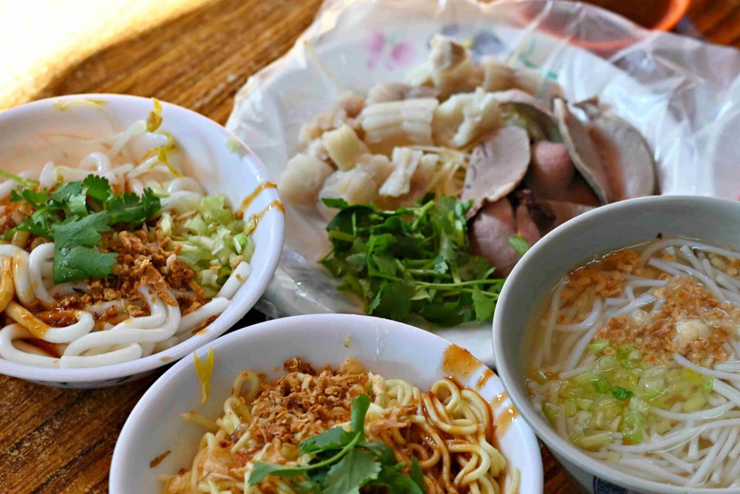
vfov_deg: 11.8
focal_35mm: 116
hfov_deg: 17.6
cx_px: 503
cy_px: 274
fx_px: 2385
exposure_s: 1/200
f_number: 3.2
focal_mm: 50
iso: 250
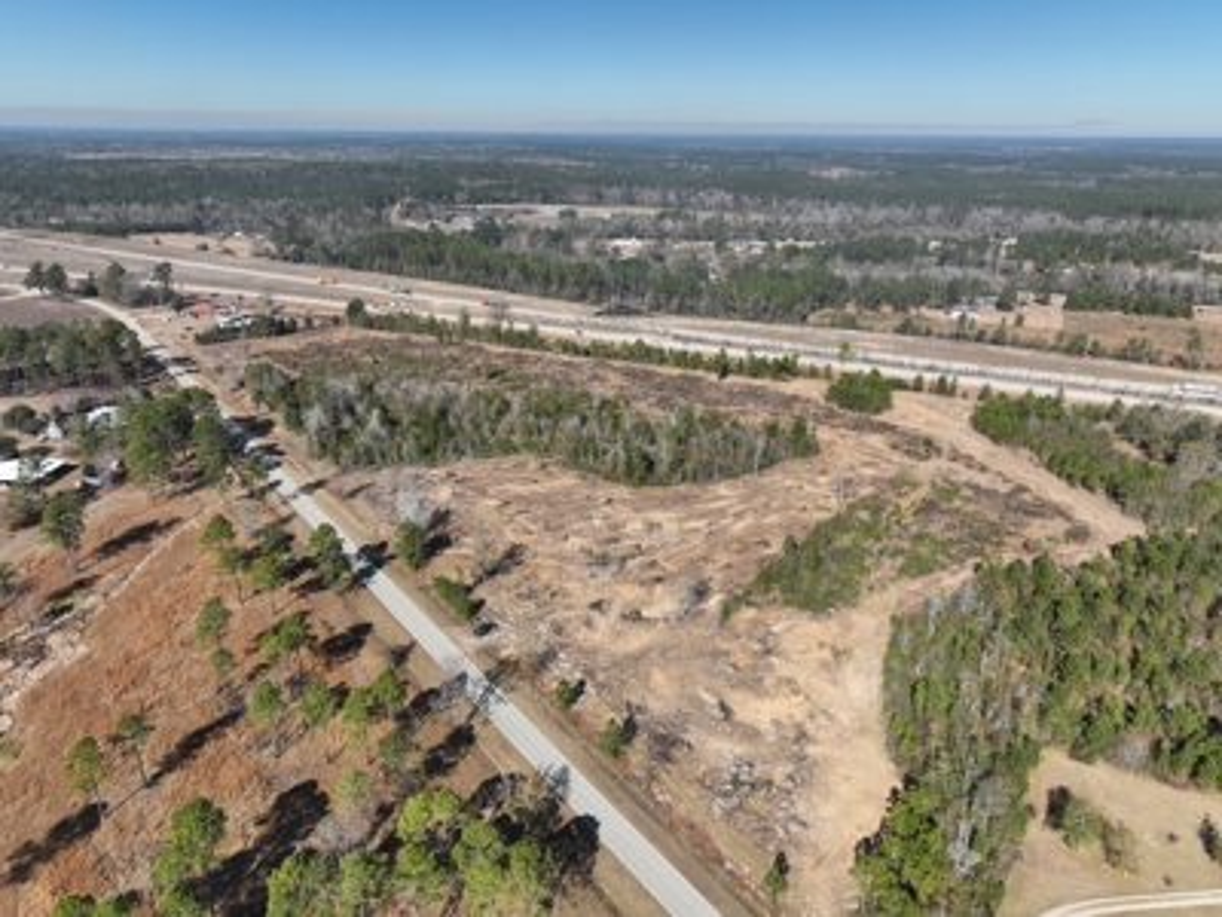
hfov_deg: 71.6
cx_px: 611
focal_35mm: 24
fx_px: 847
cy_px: 458
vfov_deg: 56.8
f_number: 3.2
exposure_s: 1/2000
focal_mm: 12.29
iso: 100
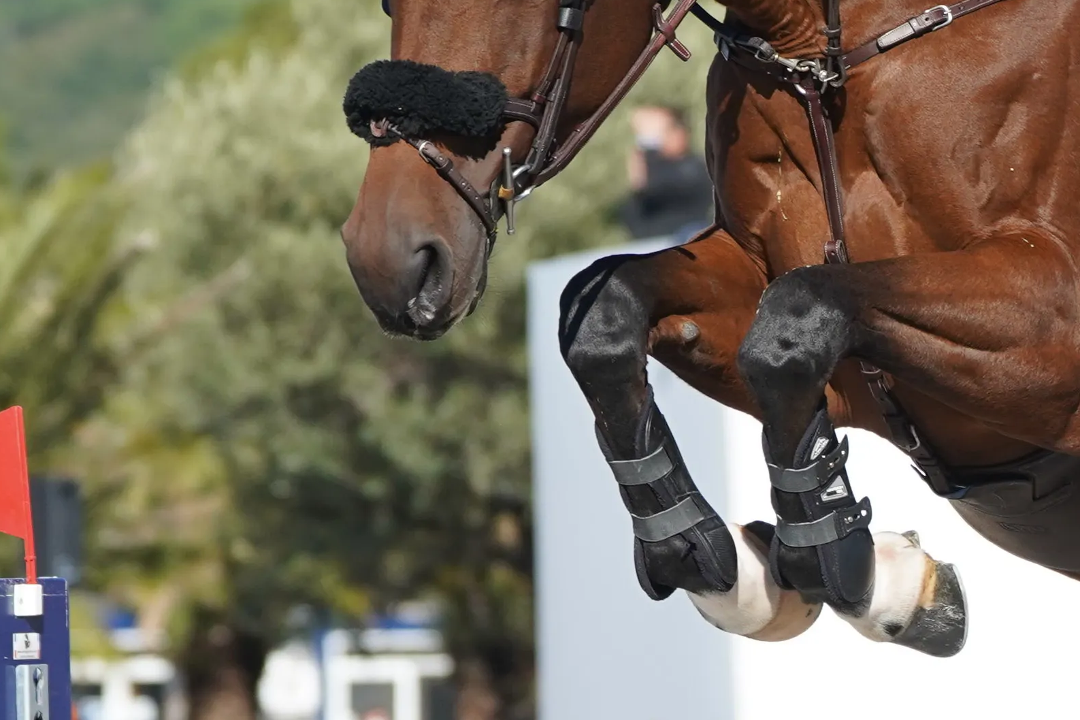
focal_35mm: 536
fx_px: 16079
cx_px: 1092
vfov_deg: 2.6
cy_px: 292
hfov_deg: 3.8
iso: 640
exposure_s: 1/2500
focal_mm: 160
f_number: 5.6
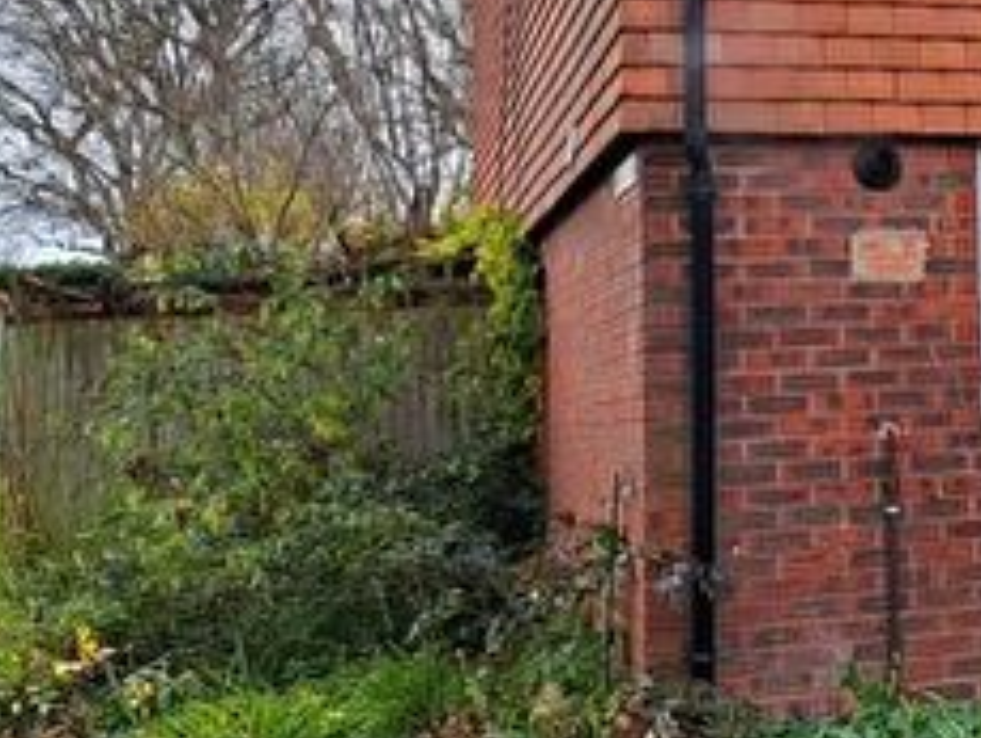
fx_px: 2071
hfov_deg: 24.6
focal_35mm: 73
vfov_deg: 20.0
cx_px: 1122
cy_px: 164
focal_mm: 5.23
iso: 50
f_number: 1.8
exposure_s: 1/116
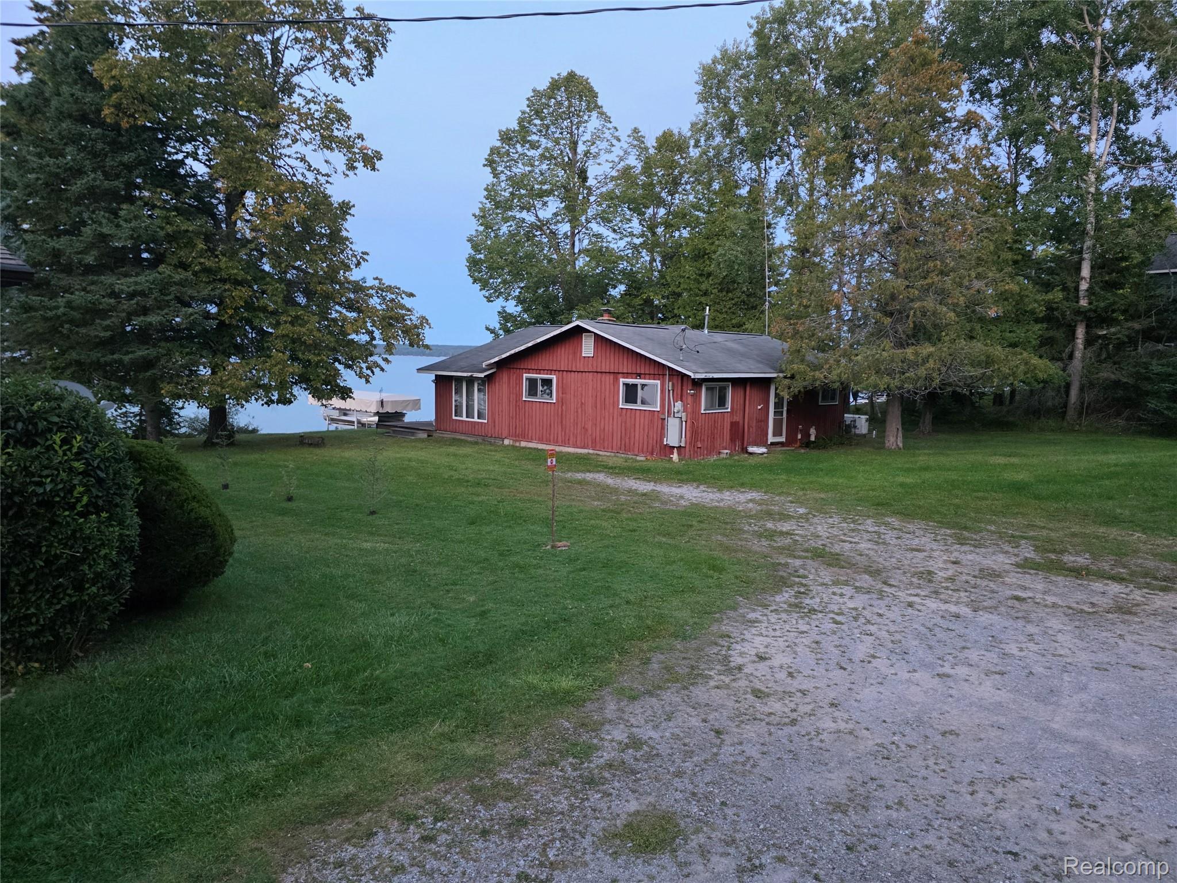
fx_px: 782
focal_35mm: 23
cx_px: 588
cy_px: 442
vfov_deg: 58.9
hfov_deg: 73.9
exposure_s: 1/120
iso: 1000
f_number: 1.7
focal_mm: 6.3
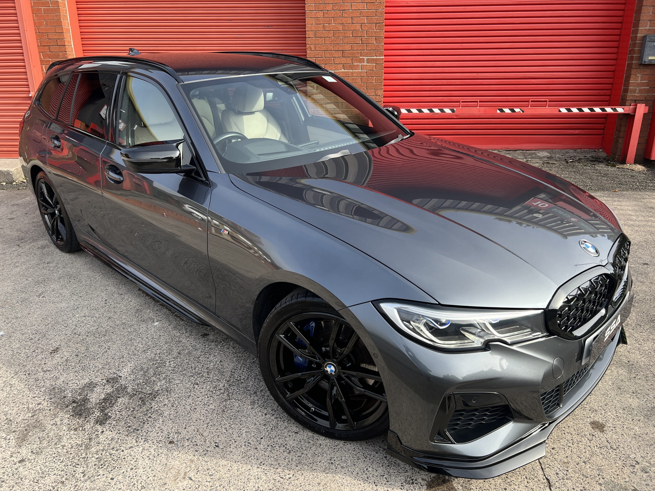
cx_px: 328
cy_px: 246
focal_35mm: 26
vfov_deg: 53.1
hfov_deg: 67.3
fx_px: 492
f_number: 1.5
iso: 50
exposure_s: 1/965
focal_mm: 5.7
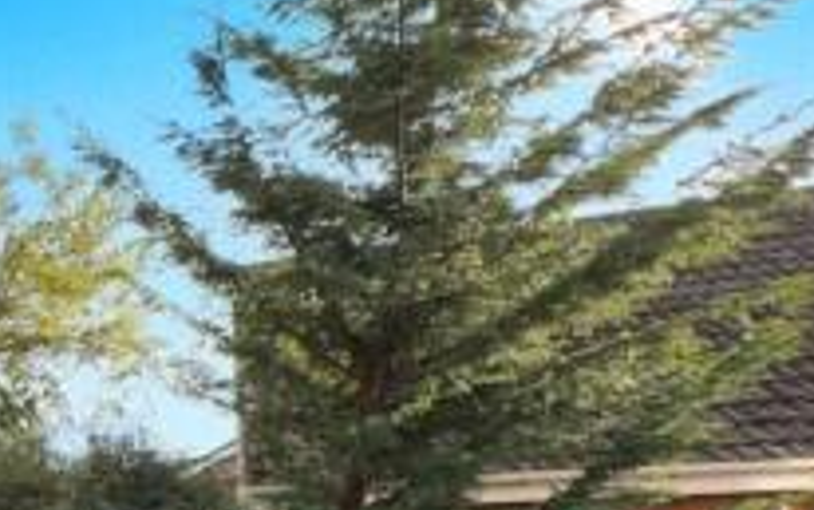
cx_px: -136
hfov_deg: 37.2
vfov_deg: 28.1
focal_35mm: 42
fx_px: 932
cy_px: 548
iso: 40
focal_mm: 2.22
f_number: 2.2
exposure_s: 1/102
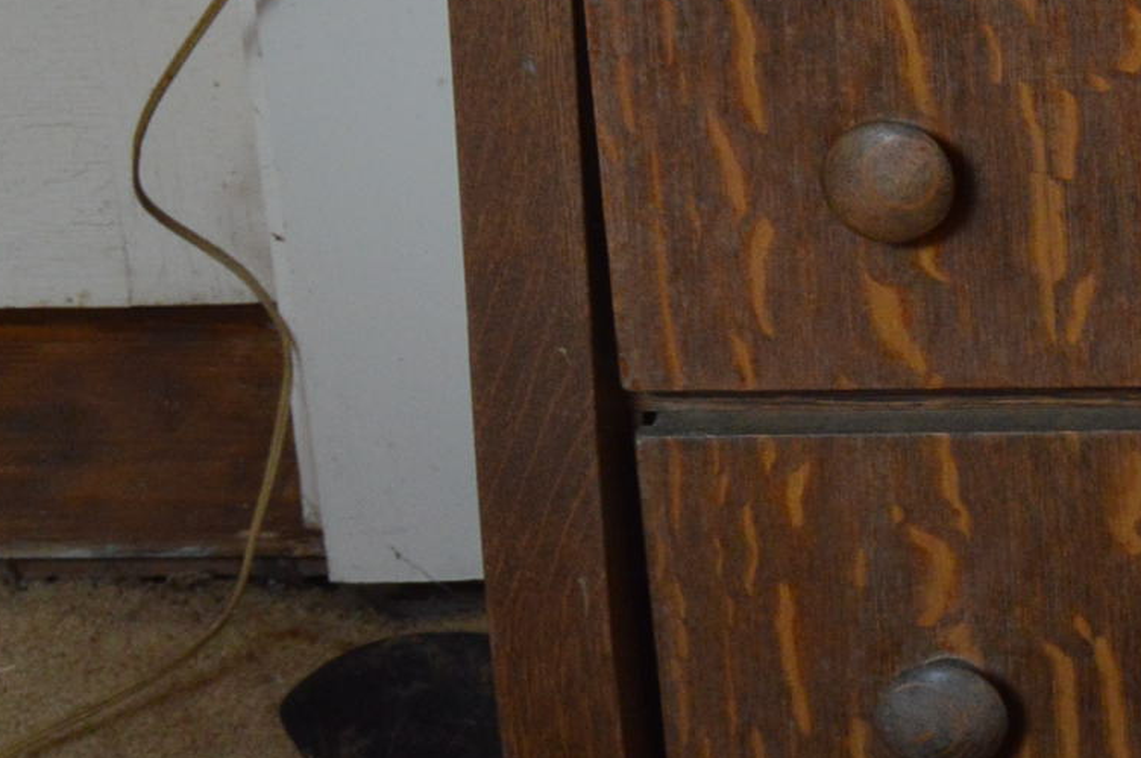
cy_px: -47
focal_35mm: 180
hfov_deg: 10.6
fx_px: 5700
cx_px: 2212
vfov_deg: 7.6
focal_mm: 30
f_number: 7.1
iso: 800
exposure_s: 1/160
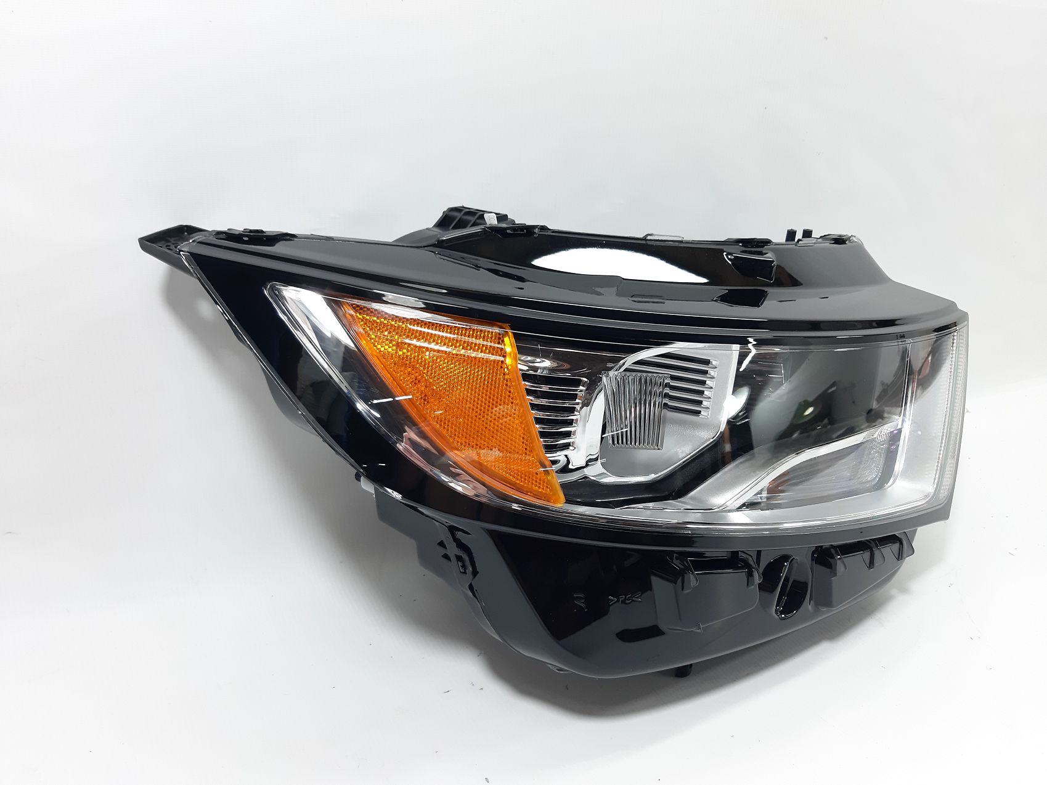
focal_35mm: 27
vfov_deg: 51.3
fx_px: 817
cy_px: 392
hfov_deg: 65.3
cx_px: 524
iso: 80
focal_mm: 3.93
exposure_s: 1/50
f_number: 1.7
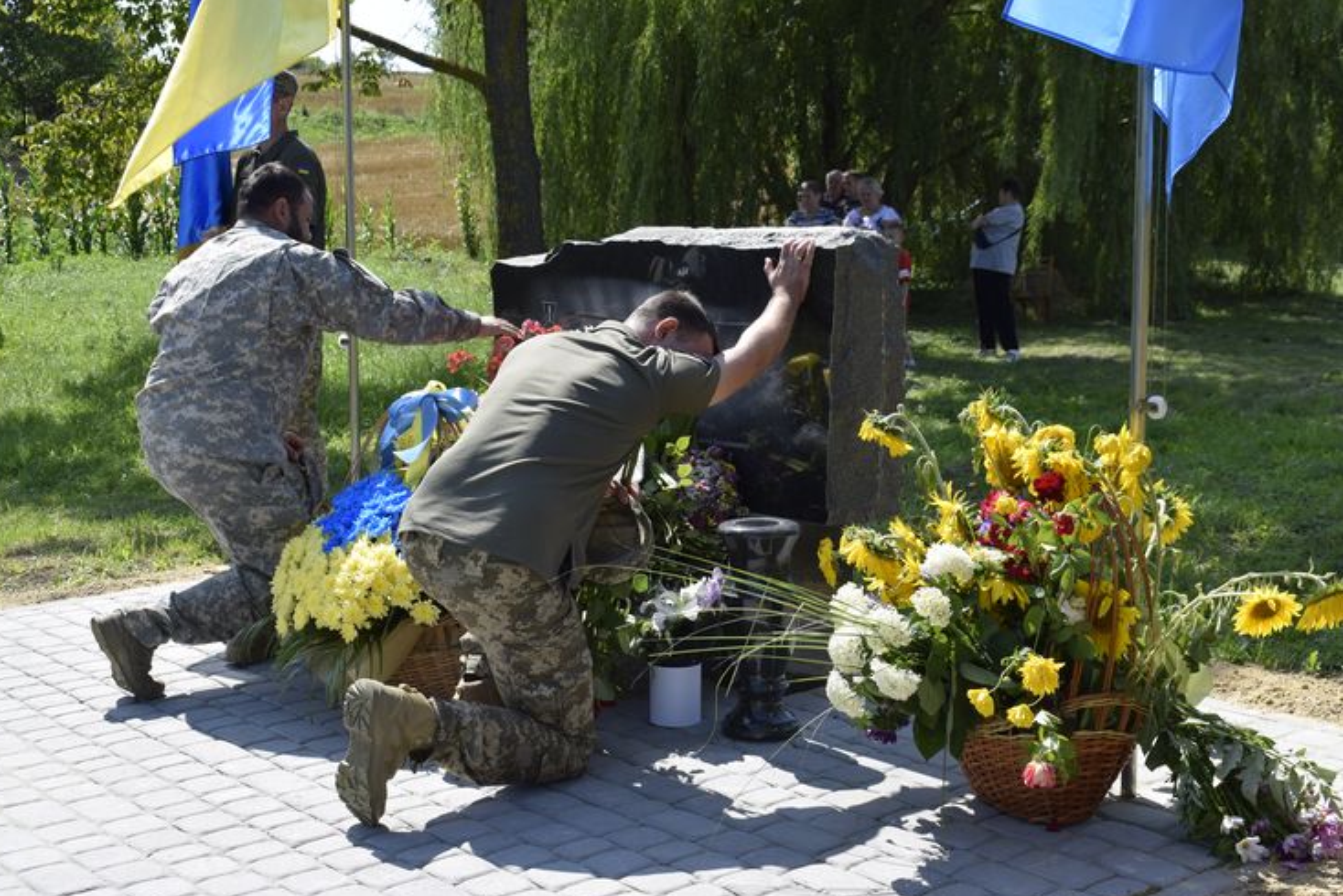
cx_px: 661
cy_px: 456
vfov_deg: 28.4
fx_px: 1773
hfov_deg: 41.5
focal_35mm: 48
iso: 200
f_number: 9
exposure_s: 1/320
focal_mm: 31
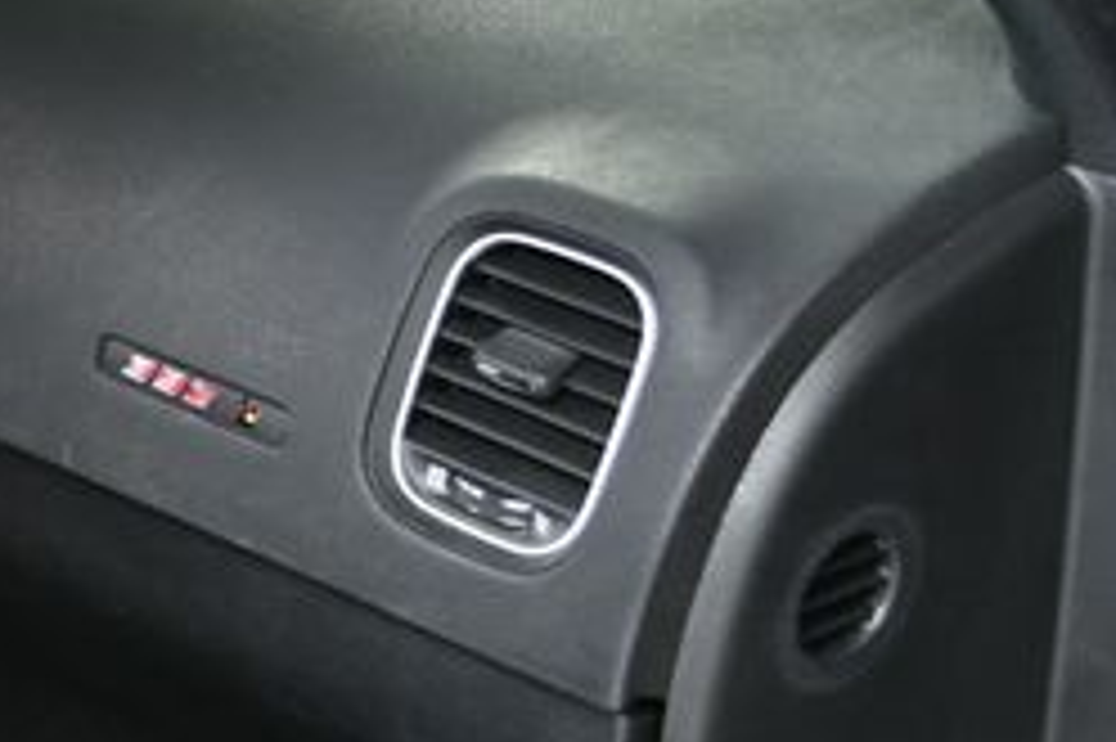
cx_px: -243
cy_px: 270
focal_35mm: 93
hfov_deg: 20.4
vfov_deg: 14.7
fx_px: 2881
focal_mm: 24
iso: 100
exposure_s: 1/160
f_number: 5
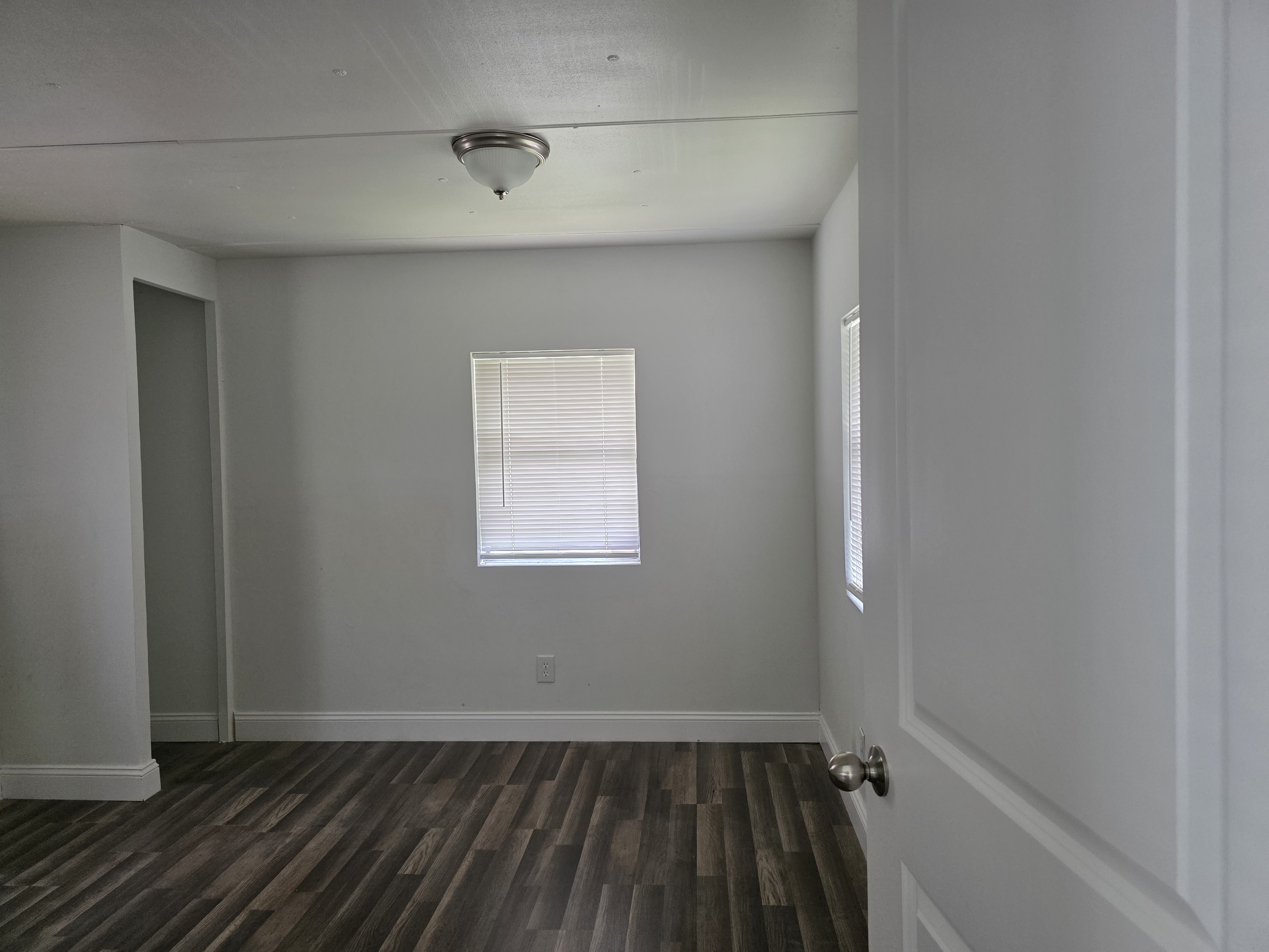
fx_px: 843
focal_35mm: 23
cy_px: 476
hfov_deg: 73.9
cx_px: 634
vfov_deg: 58.9
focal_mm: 6.3
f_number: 1.7
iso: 160
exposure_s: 1/180
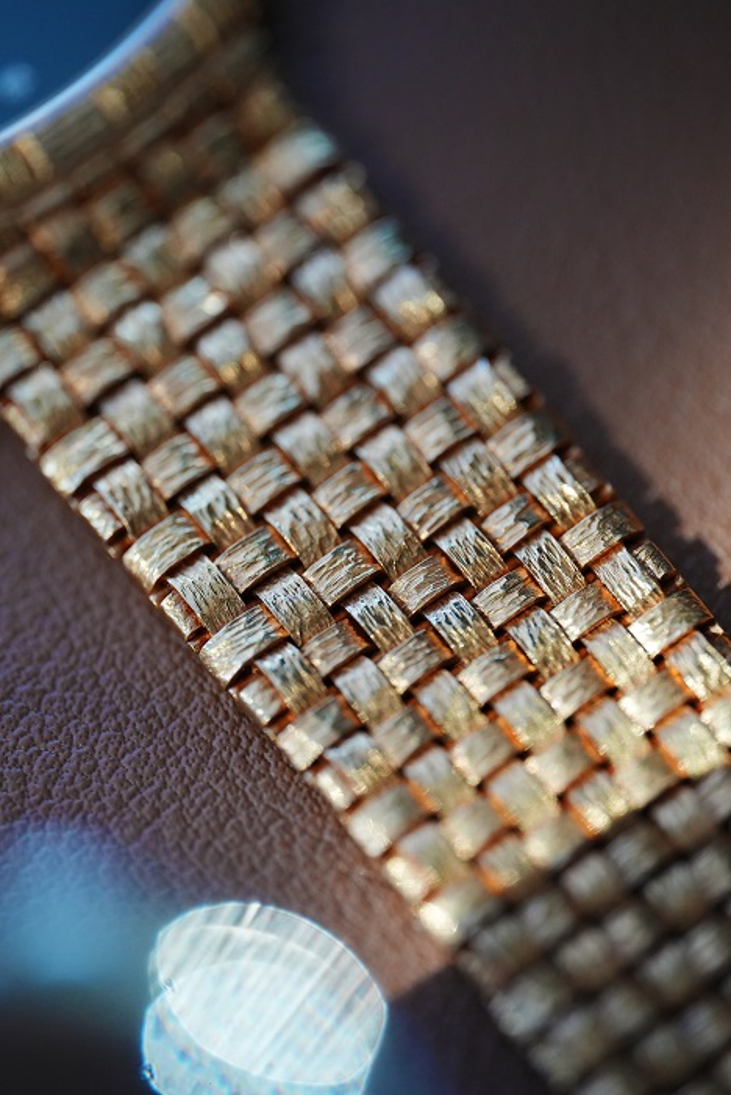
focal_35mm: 105
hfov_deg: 13.1
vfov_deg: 19.4
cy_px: 548
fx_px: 3195
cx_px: 366
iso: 4000
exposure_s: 1/320
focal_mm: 105
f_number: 2.8
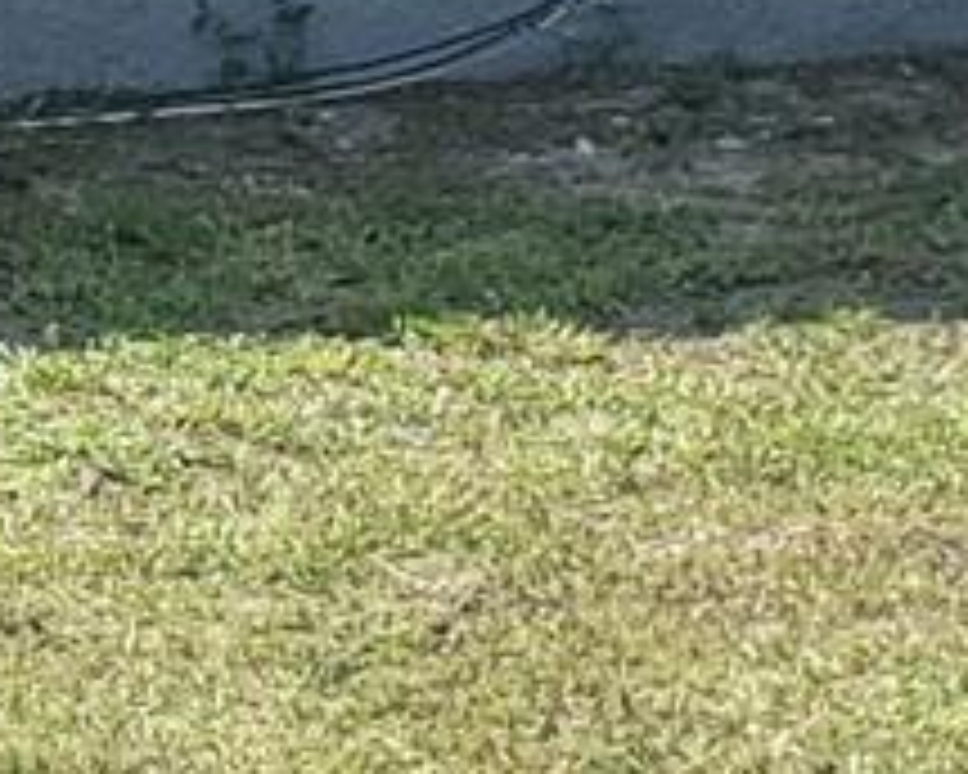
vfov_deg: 7.9
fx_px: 5415
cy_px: -603
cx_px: -500
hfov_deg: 9.9
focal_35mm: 189
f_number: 2.4
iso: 50
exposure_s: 1/720
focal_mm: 4.3
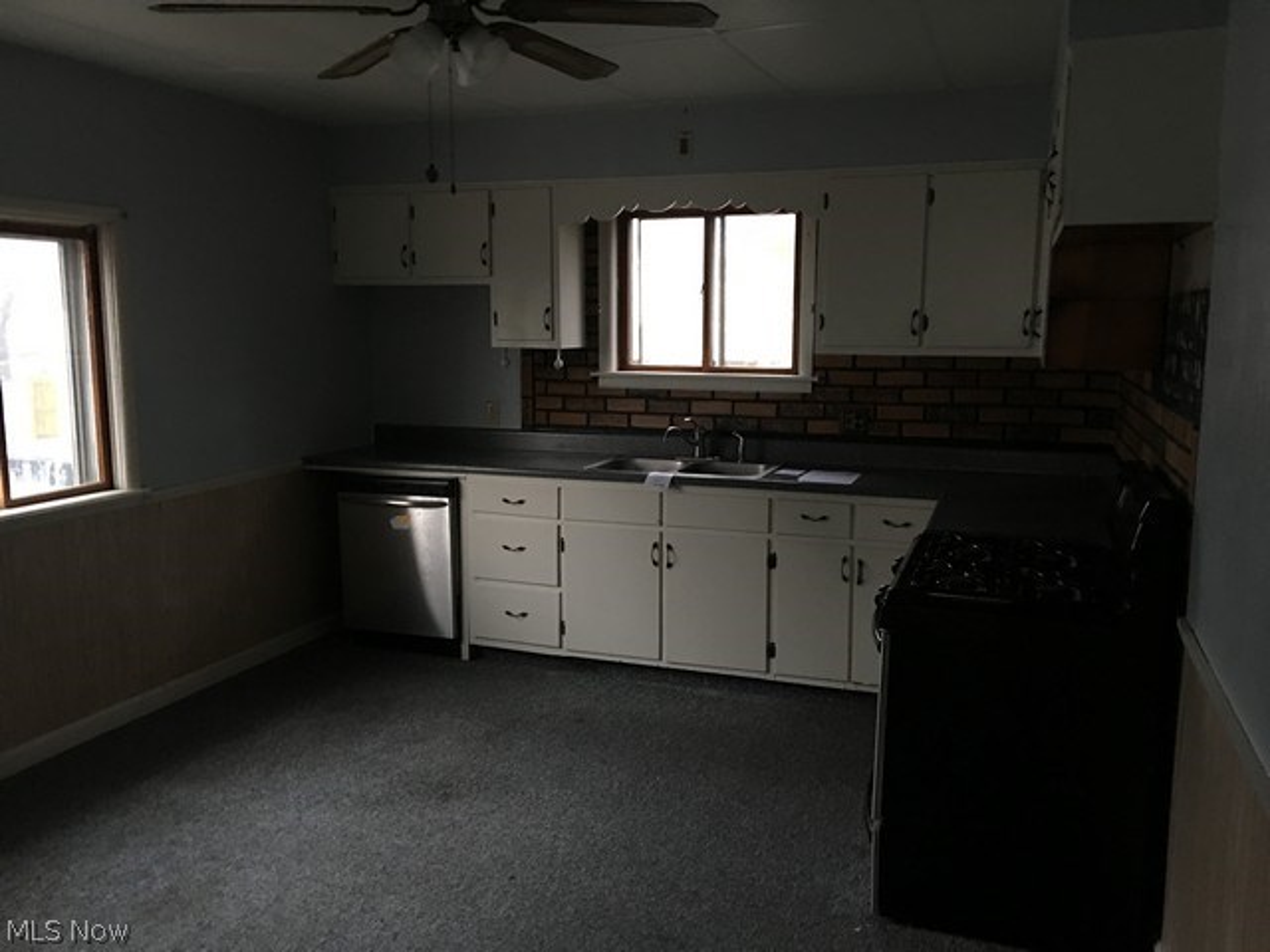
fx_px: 1064
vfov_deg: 48.2
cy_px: 476
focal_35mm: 29
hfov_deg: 61.7
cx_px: 635
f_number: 2.2
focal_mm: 4.15
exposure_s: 1/4
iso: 100
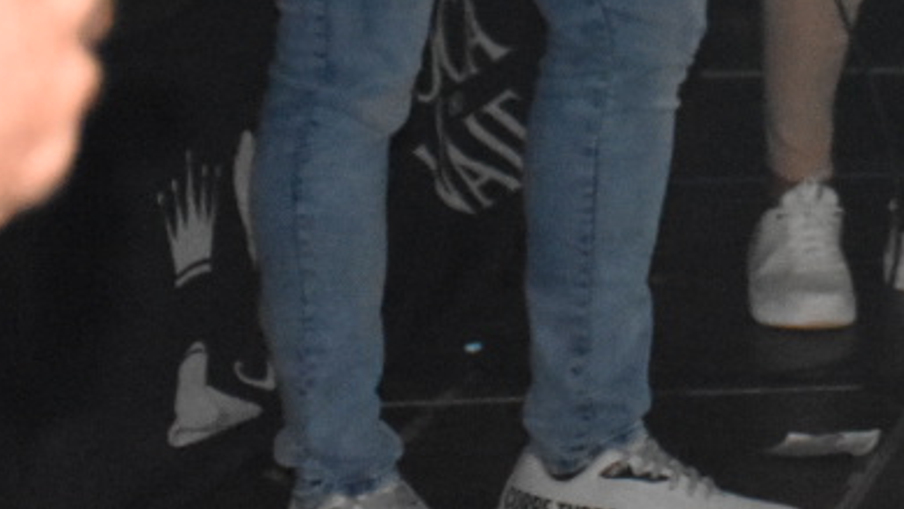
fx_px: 7528
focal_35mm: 314
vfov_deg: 3.8
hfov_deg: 6.6
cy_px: -688
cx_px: 1861
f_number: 4.5
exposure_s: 1/100
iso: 3200
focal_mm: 48
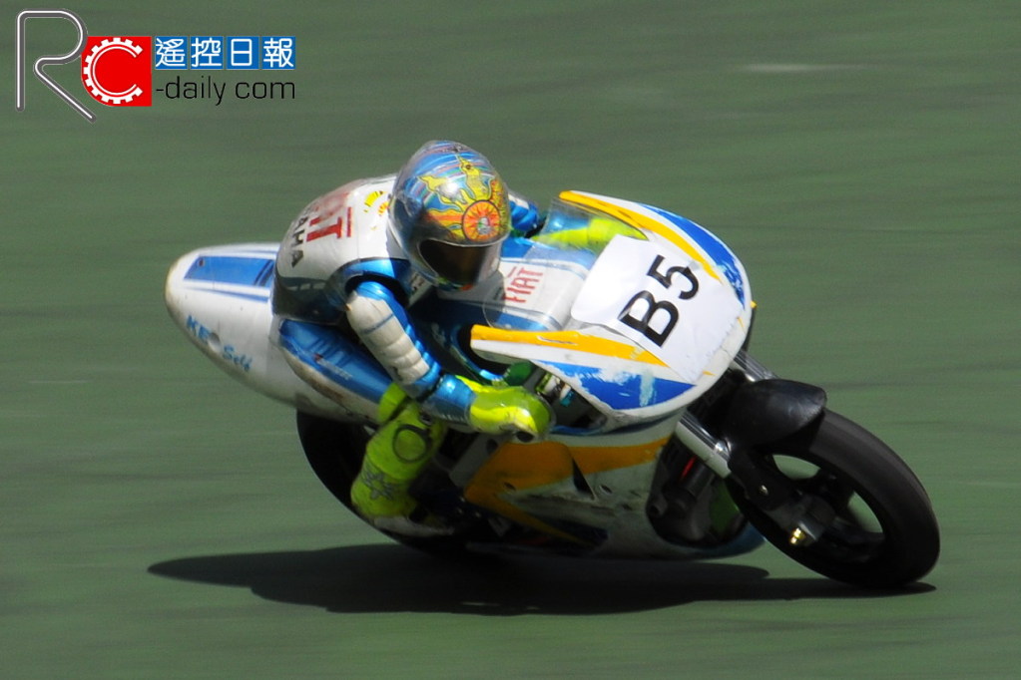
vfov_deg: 4.6
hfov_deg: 6.9
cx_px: 510
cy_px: 340
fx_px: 8508
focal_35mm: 300
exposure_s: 1/200
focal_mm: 200
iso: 200
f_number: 16
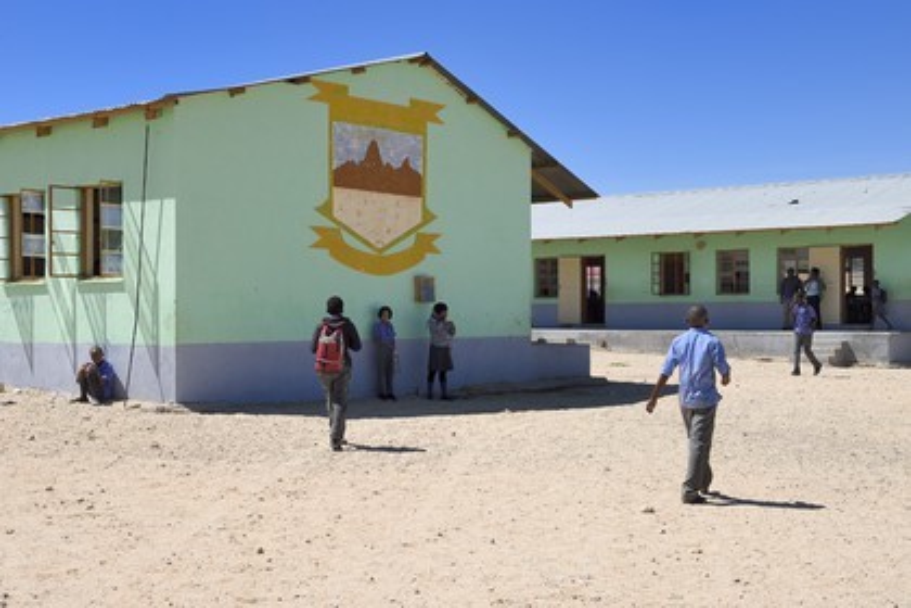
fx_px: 1215
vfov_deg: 28.1
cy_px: 304
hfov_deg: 41.1
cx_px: 456
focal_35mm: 48
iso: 200
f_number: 11
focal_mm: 48
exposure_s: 1/400
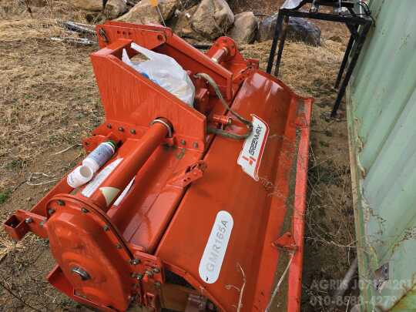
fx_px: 276
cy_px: 156
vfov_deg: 58.9
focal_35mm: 23
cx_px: 208
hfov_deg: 73.9
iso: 12
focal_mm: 6.3
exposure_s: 1/302
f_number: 1.7
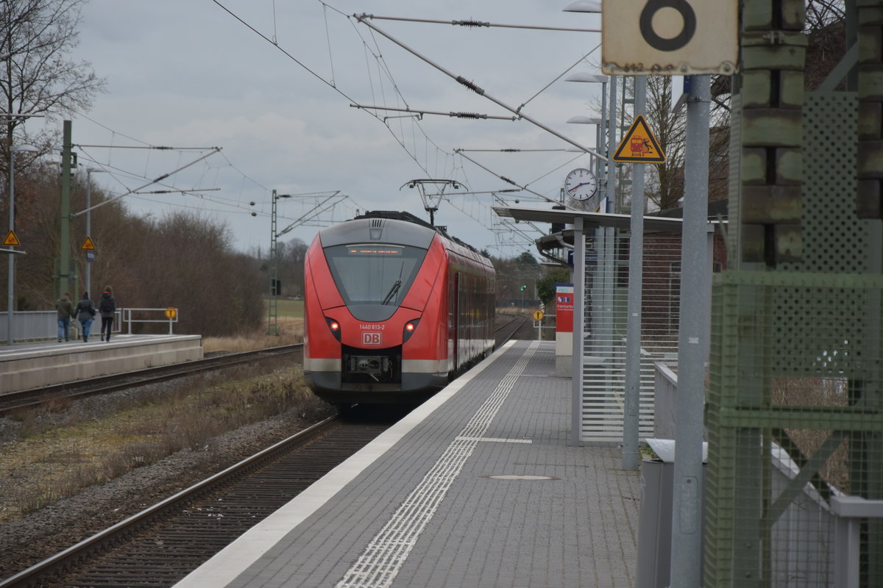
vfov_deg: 8.7
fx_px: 3863
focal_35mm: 158
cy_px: 294
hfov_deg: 13.0
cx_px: 442
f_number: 5.6
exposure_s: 1/500
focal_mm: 105
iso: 250
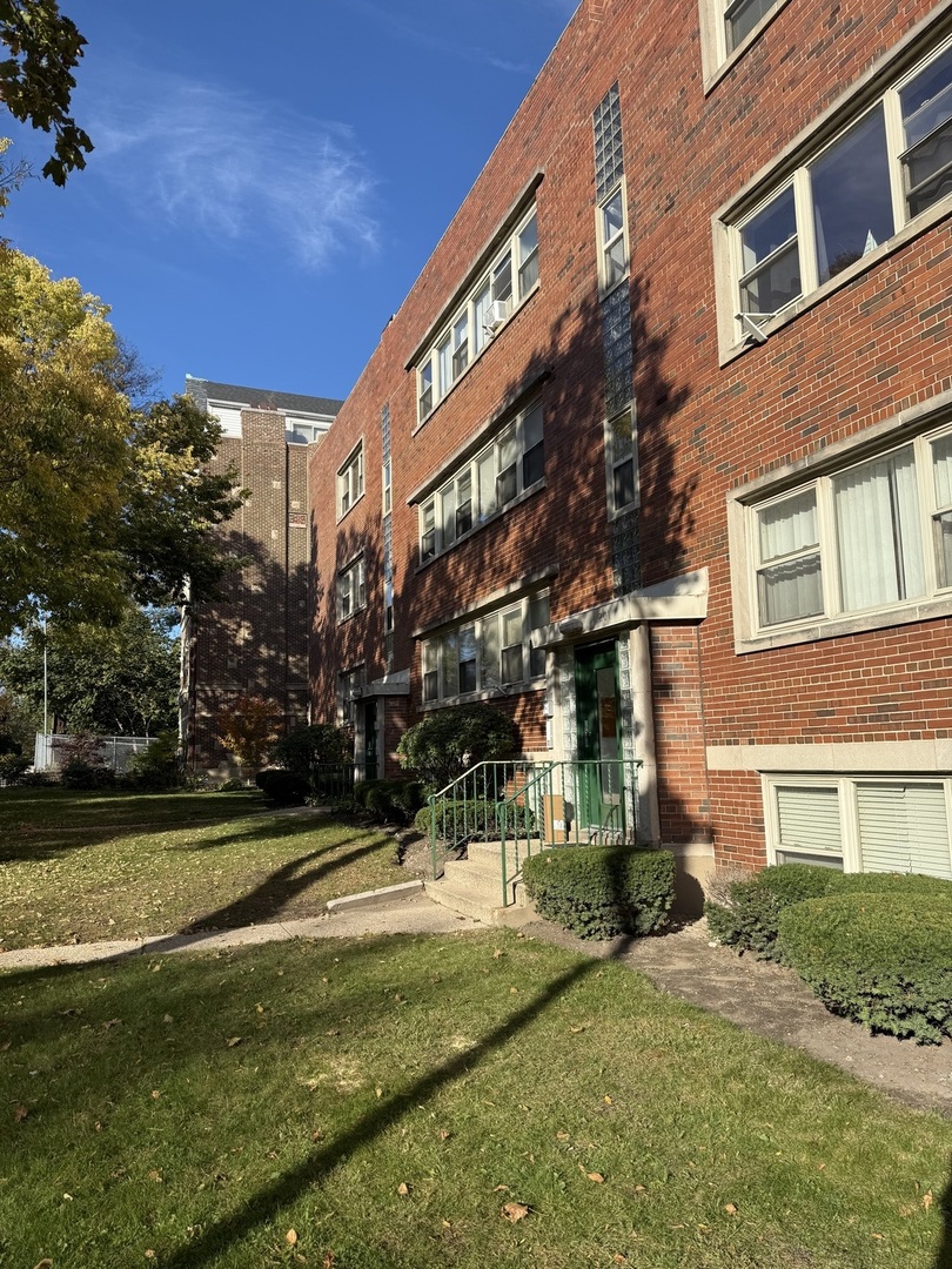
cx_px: 476
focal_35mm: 24
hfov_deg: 56.8
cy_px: 634
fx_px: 880
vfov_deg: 71.6
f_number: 1.78
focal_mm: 6.76
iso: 80
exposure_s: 1/3279
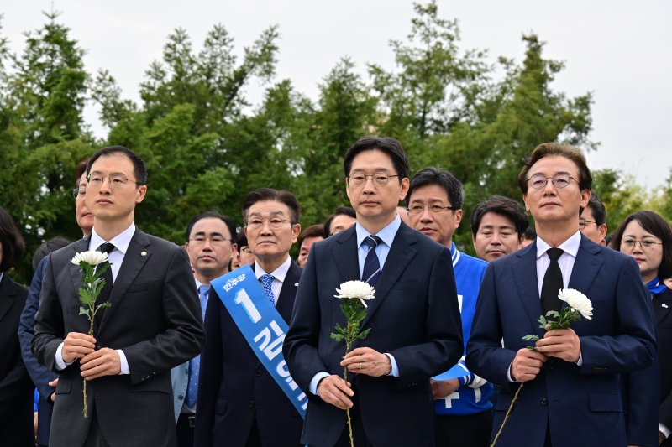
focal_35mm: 105
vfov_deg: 13.0
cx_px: 336
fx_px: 1959
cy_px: 224
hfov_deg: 19.5
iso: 1250
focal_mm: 105
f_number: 11
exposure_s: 1/500
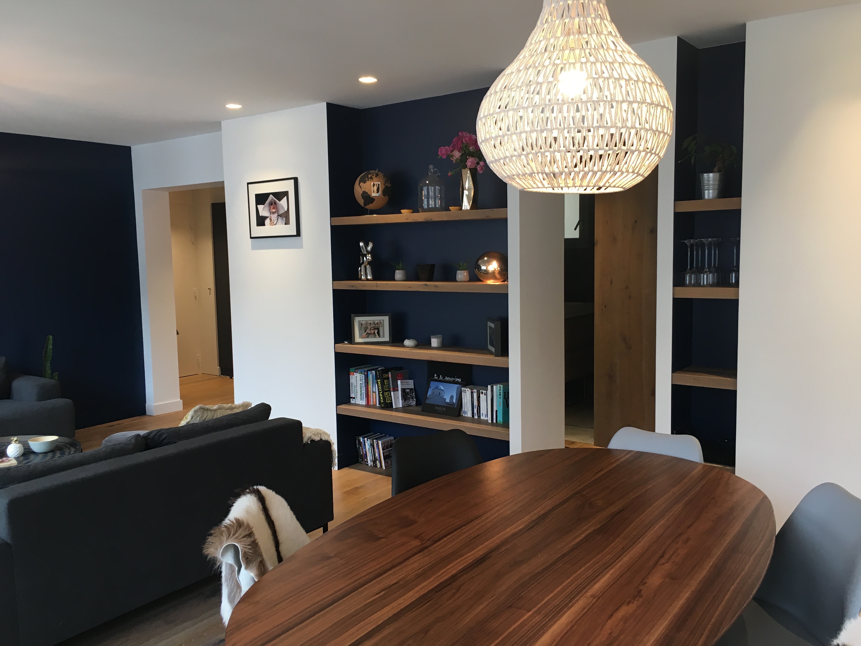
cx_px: 430
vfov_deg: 48.2
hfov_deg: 61.7
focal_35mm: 29
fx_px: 721
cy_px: 323
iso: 40
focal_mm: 4.15
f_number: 2.2
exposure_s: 1/33
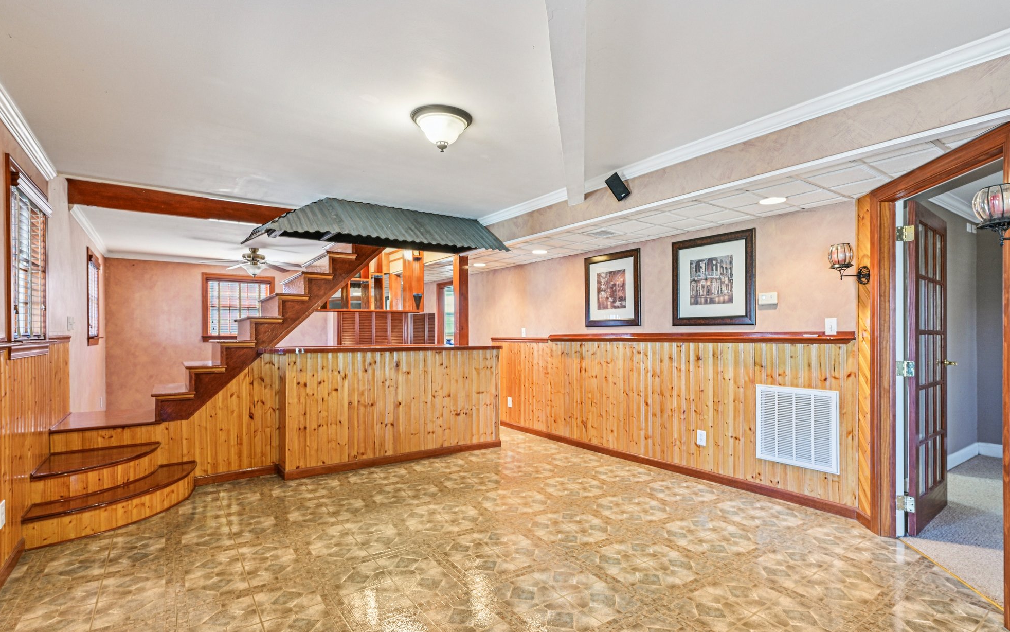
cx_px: 508
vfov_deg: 66.3
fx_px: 483
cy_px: 339
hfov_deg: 92.6
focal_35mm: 18
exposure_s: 1/6
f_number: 8
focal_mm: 16.5
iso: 400
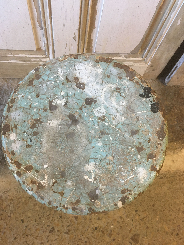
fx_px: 206
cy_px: 122
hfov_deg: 48.2
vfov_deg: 61.7
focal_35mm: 29
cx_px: 92
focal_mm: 4.15
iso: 200
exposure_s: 1/33
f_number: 2.2
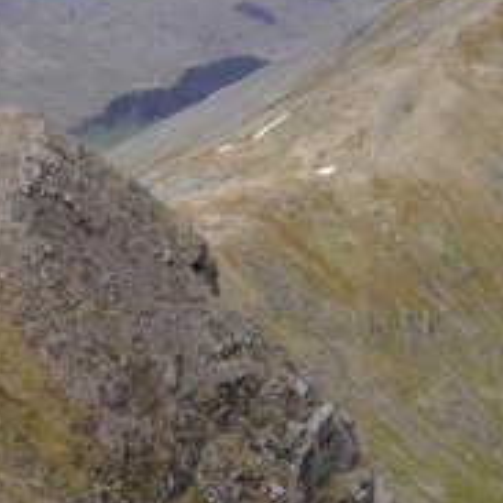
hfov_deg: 14.2
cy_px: 360
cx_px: 0
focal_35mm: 121
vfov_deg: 14.4
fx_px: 1989
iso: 160
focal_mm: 29
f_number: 8
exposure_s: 1/320
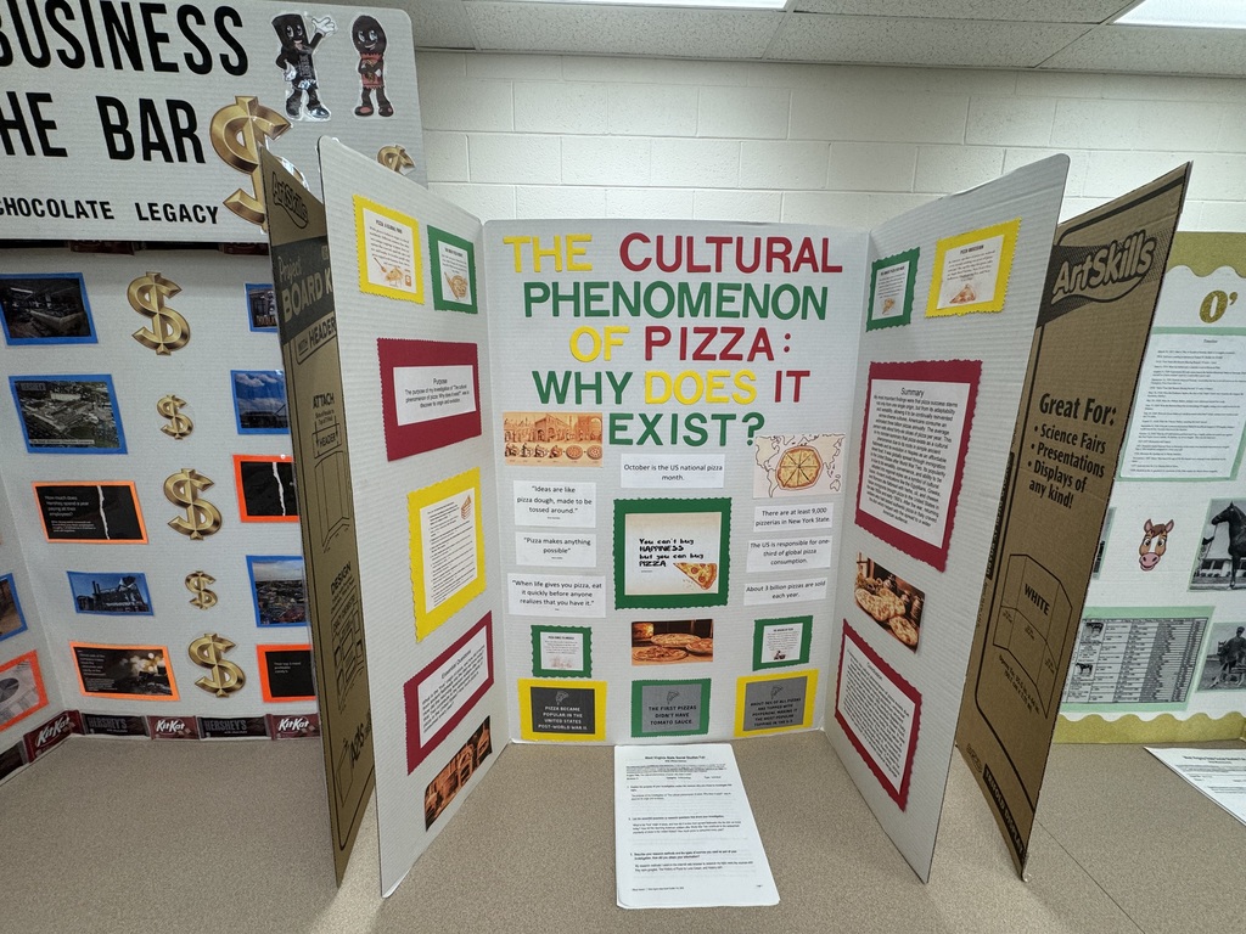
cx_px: 623
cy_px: 467
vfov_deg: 85.7
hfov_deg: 102.1
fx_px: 504
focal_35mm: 14
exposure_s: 1/120
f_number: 2.2
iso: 160
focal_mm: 2.22
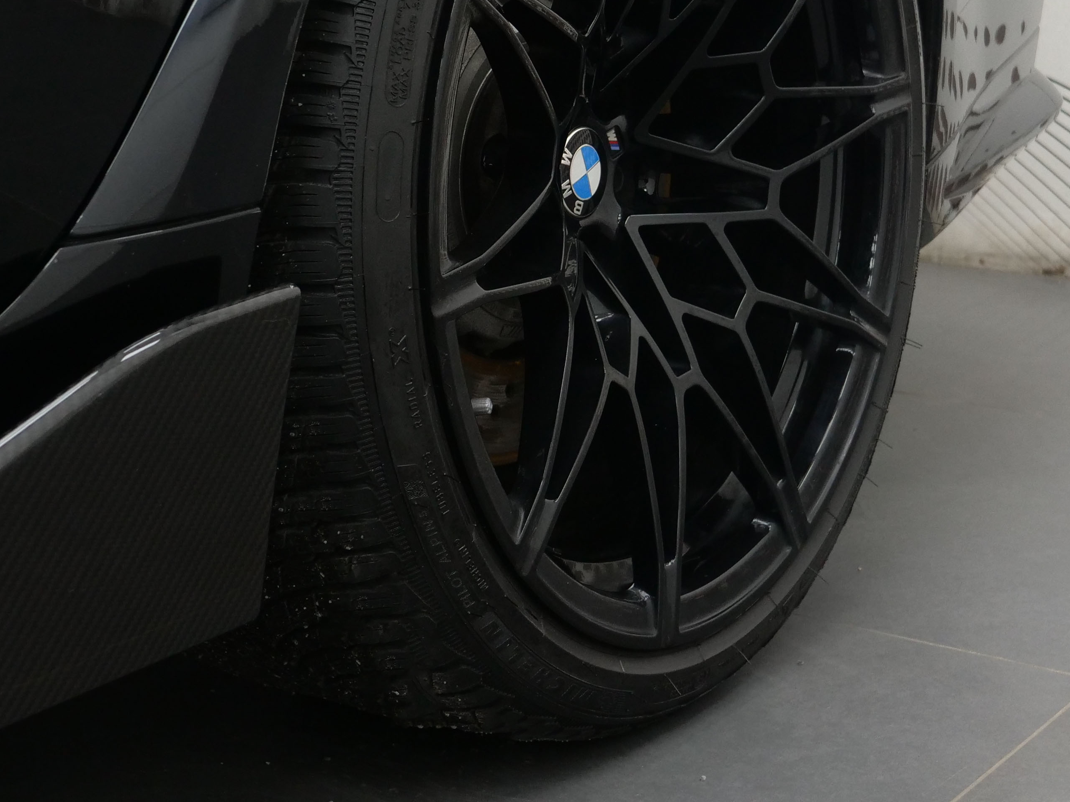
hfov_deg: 26.7
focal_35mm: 73
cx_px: 572
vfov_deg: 19.9
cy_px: 153
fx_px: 2256
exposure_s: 1/250
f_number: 3.5
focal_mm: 18
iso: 800
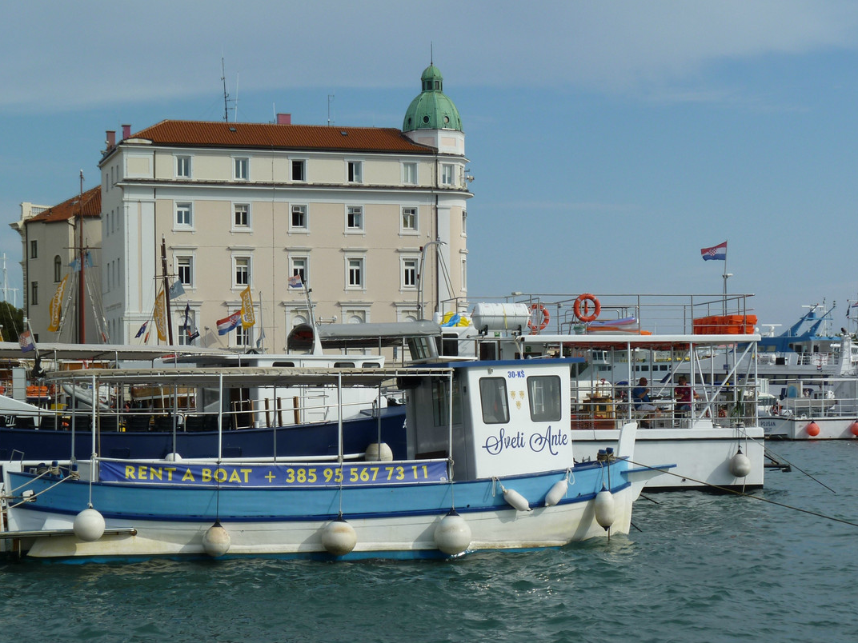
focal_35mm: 80
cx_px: 443
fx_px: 1983
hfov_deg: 24.4
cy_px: 383
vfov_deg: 18.4
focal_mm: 11.9
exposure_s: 1/400
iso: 80
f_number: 5.6
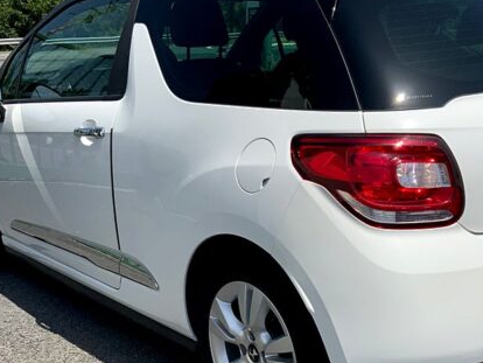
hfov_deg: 34.3
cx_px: 270
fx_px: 782
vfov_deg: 26.0
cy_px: 242
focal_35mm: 56
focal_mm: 3
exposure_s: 1/2801
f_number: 1.8
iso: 20
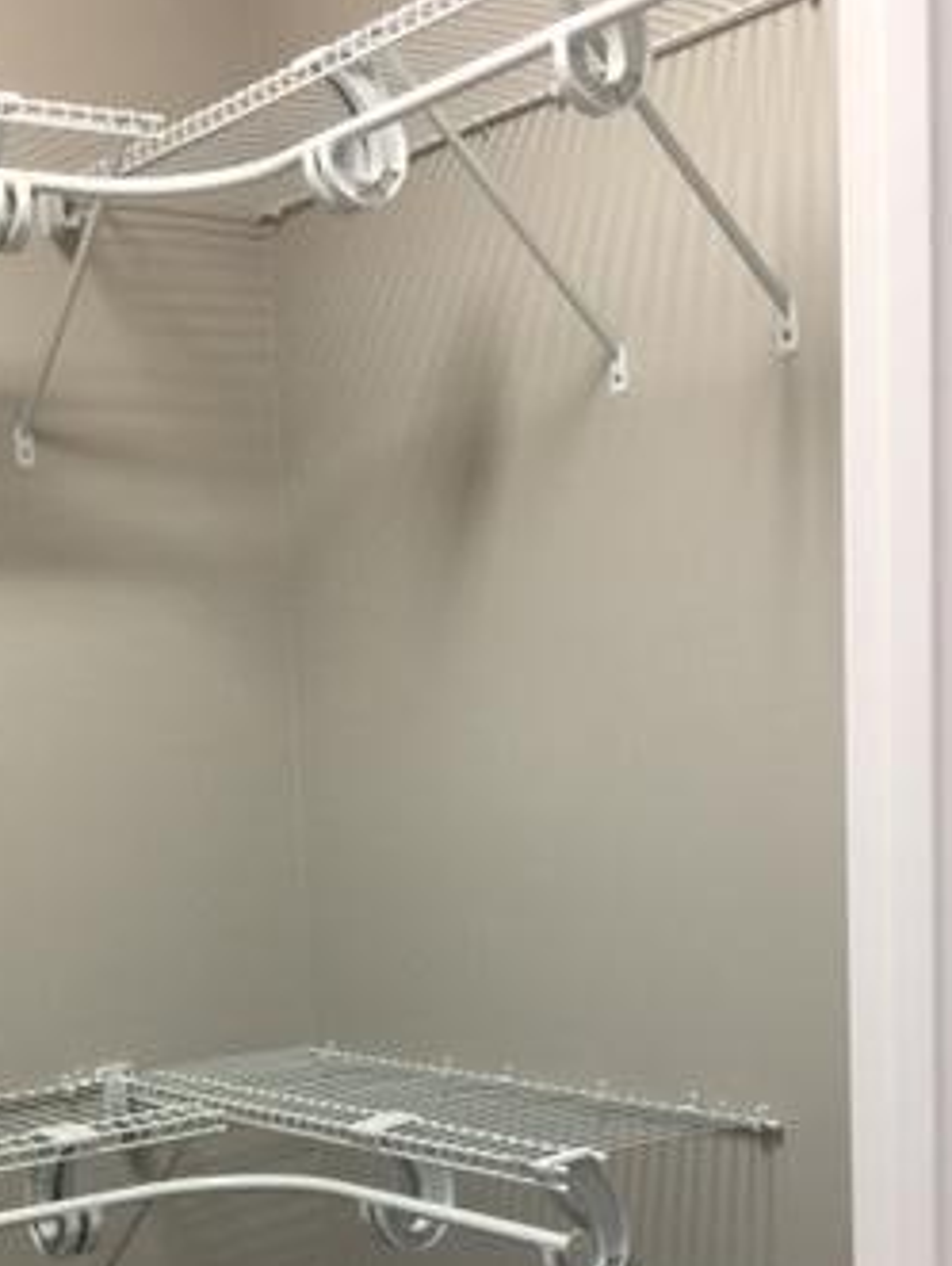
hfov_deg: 26.0
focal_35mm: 56
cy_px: 1071
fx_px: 2050
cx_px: 340
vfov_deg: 33.0
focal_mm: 4.15
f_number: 2.2
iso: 50
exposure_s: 1/15
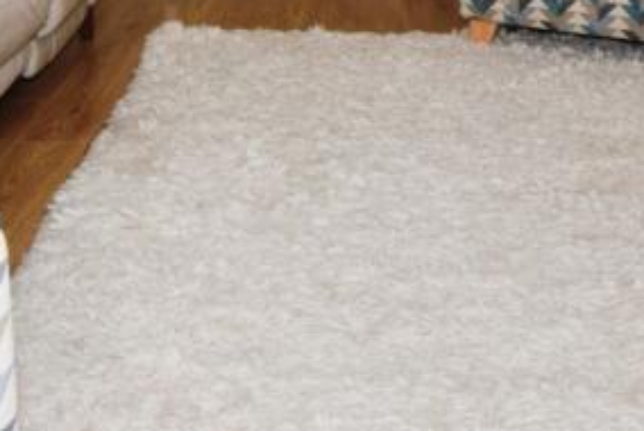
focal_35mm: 54
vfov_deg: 20.1
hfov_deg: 36.8
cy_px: -285
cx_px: 283
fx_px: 967
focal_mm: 10
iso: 1000
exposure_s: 1/60
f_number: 14
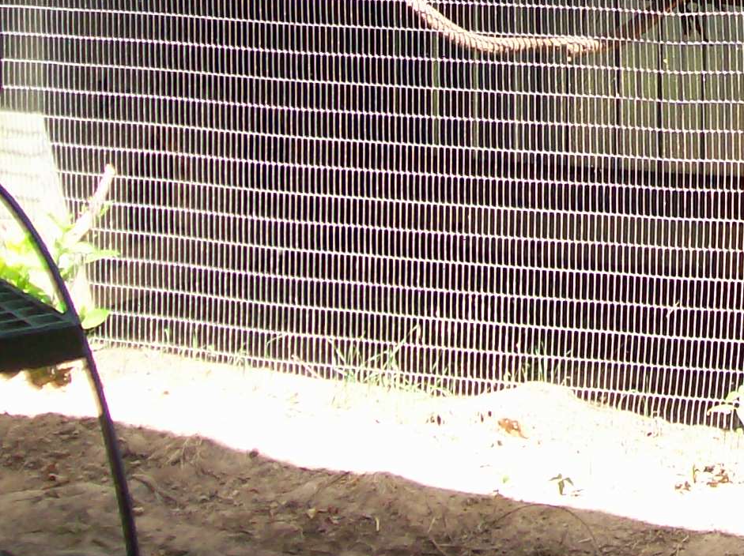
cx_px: 948
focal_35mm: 109
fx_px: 2341
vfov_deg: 13.1
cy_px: -162
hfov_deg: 17.1
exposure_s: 1/172
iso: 80
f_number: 2.7
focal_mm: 6
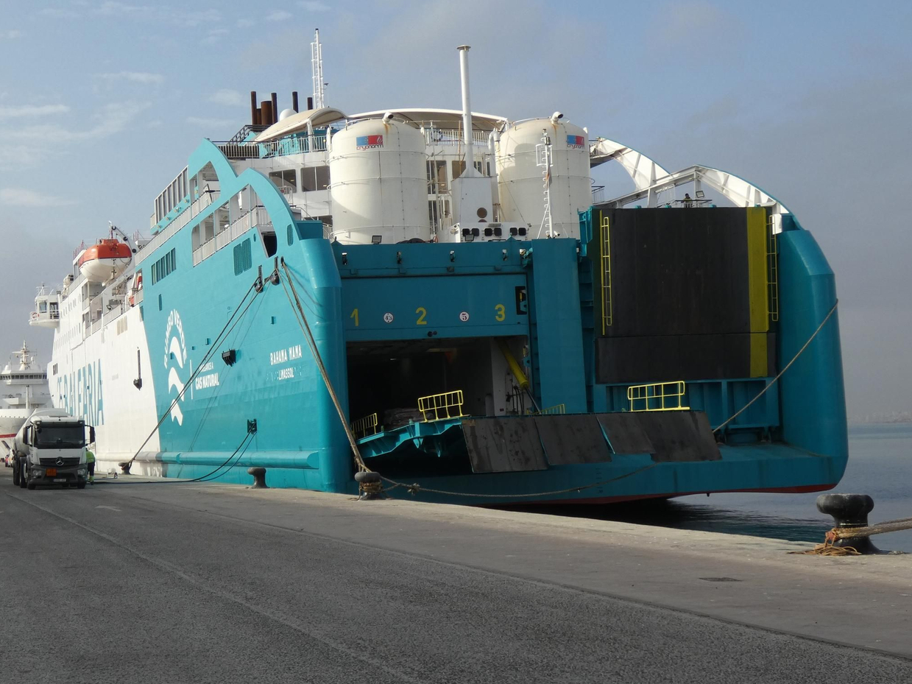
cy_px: 304
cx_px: 355
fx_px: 1633
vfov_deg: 23.6
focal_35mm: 62
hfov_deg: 31.1
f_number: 3.8
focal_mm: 8.6
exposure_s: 1/640
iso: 80
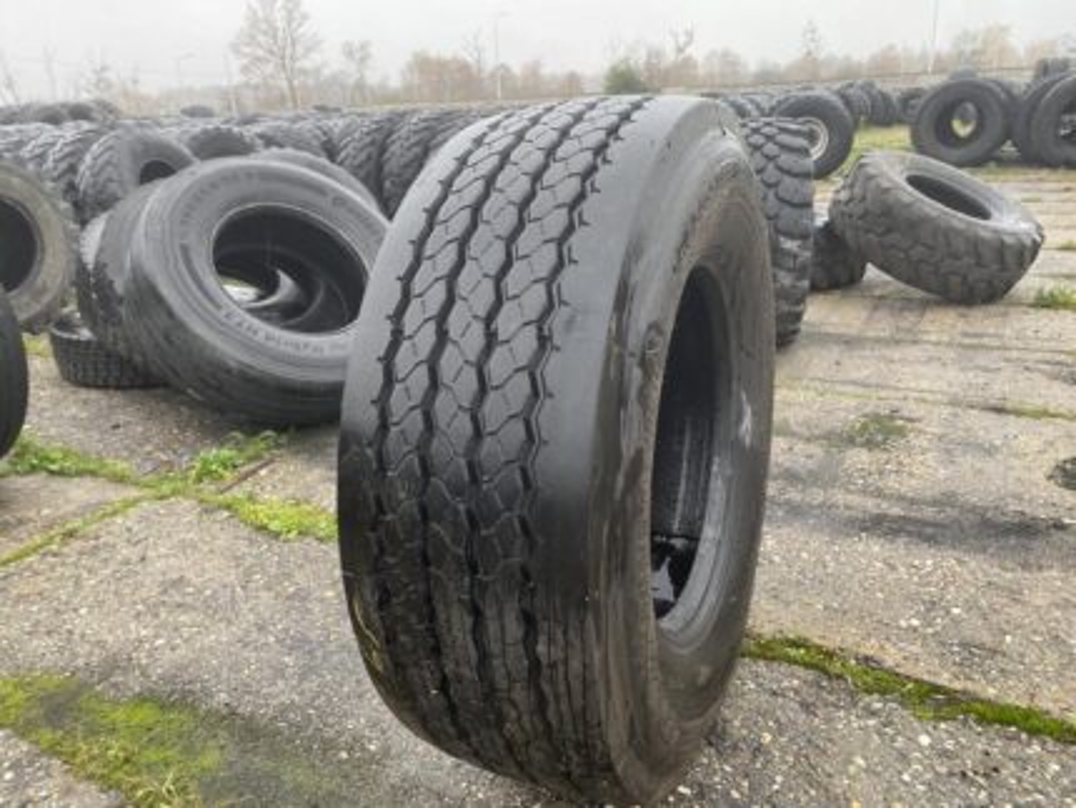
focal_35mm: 26
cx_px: 538
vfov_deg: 53.1
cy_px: 404
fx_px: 809
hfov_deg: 67.3
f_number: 1.8
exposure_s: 1/121
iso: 100
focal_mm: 4.25
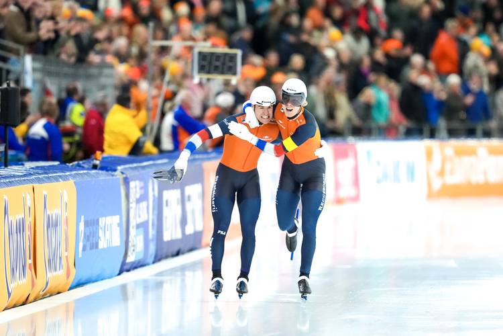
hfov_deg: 3.4
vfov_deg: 2.3
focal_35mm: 600
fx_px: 8383
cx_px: 252
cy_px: 168
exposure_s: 1/1250
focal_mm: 400
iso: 5000
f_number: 3.2
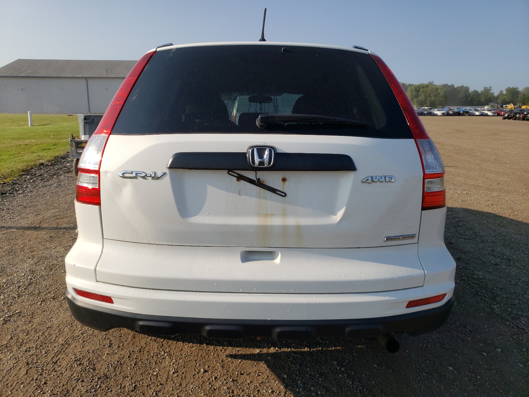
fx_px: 397
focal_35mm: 26
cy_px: 198
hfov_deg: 67.3
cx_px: 264
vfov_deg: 53.1
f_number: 1.5
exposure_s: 1/5000
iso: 50
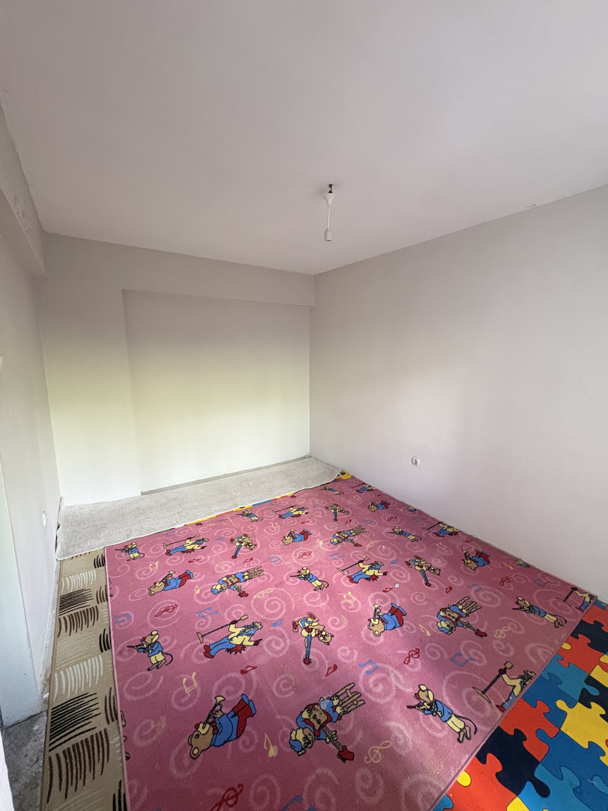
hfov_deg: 85.7
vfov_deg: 102.1
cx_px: 304
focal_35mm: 14
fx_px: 328
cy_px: 406
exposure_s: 1/60
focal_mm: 2.22
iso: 500
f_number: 2.2
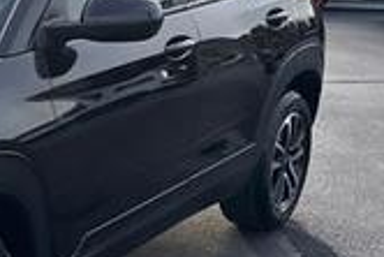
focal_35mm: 82
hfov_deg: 21.8
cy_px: 150
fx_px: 875
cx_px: -141
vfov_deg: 16.7
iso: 64
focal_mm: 5.96
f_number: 1.6
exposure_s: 1/1135
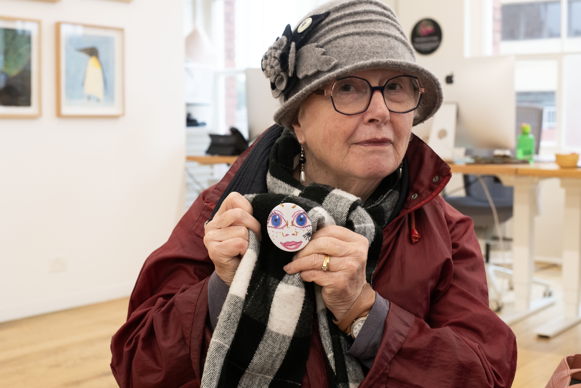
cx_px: 290
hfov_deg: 39.6
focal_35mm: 50
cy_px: 194
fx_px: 807
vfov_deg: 27.0
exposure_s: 1/60
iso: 1600
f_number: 8
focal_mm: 50
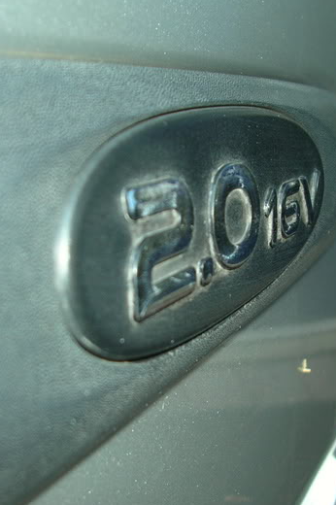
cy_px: 265
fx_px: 785
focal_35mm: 56
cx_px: 194
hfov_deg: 24.1
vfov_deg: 35.7
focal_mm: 5.8
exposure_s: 1/60.1
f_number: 2.8
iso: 50
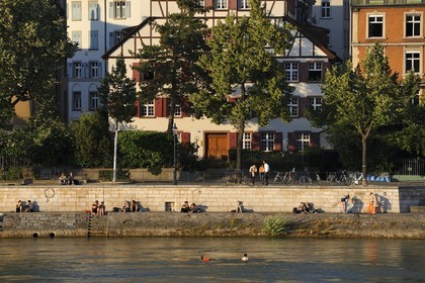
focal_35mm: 200
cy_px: 142
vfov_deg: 6.9
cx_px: 212
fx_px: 2361
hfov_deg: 10.3
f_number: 7.1
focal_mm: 200
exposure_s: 1/320
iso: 200
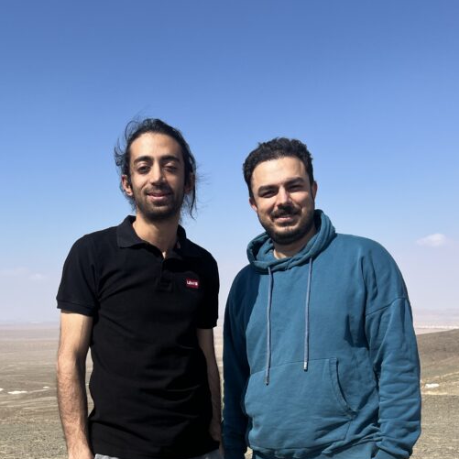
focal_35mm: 47
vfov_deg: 34.7
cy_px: 380
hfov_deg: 36.1
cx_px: 219
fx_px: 705
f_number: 1.5
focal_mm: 5.7
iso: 50
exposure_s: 1/4831
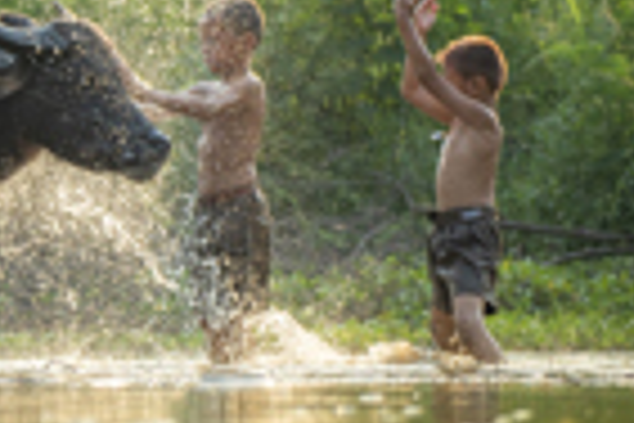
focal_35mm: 359
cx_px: -164
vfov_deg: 3.8
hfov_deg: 5.7
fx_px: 6322
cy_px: 58
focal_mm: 116
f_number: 4.2
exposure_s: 1/640
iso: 100
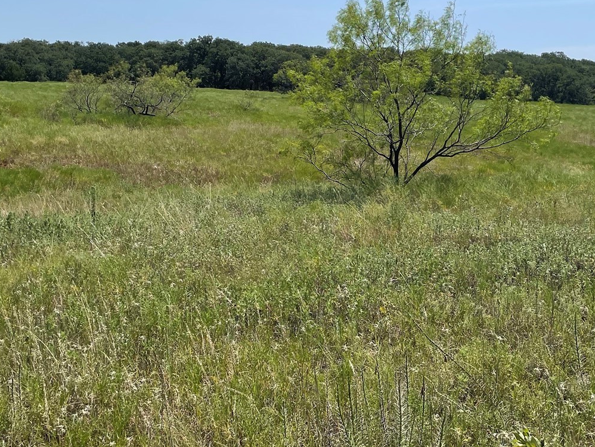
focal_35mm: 50
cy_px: 147
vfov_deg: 28.9
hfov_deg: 38.2
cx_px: 307
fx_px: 860
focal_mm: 4.2
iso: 32
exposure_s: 1/4464
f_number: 1.6
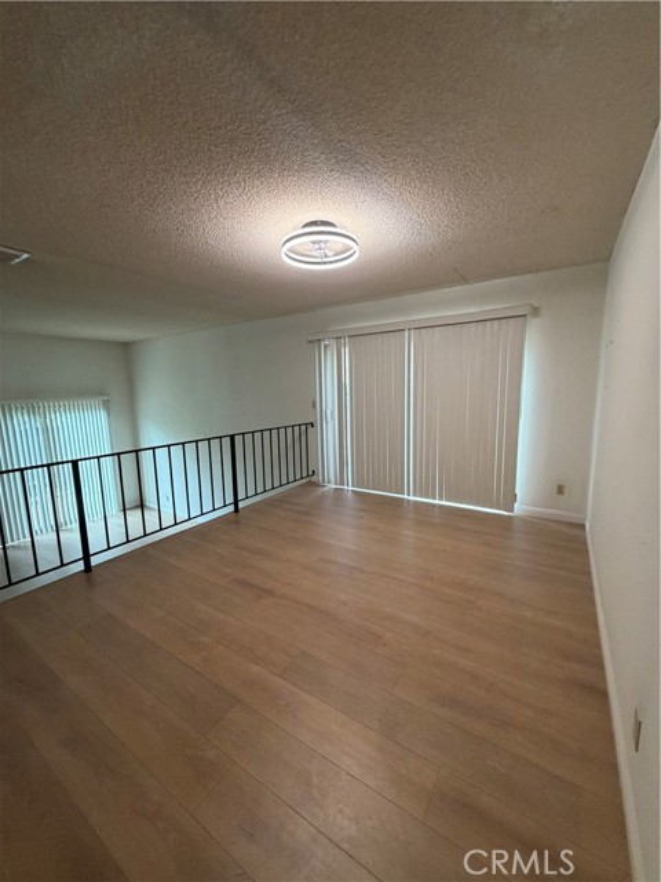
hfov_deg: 85.7
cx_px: 330
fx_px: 356
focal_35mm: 14
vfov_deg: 102.1
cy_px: 441
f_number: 2.2
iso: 200
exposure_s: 1/60
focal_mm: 2.22
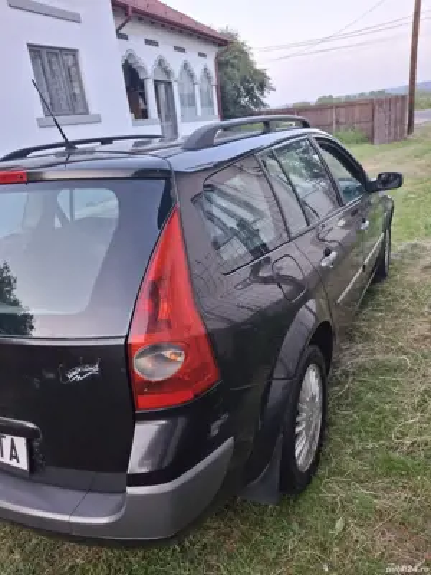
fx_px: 415
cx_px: 216
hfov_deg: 54.9
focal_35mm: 25
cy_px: 288
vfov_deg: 69.4
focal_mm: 4.69
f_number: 1.8
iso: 100
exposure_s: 1/100
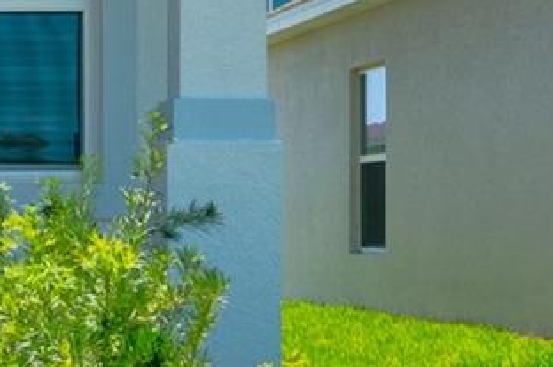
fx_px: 2592
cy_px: -252
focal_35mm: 169
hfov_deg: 11.9
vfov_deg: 7.9
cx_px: -131
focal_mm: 22
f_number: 8
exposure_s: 1/500
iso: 200
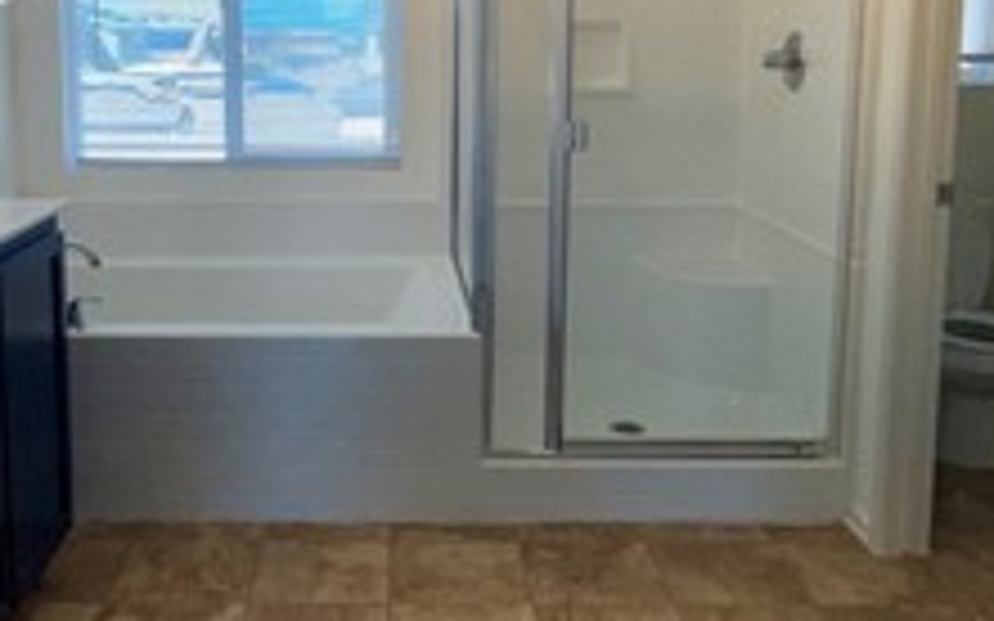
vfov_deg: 29.6
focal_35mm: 43
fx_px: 1165
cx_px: 400
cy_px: 189
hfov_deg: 46.0
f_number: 2.2
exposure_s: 1/239
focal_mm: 2.22
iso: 64
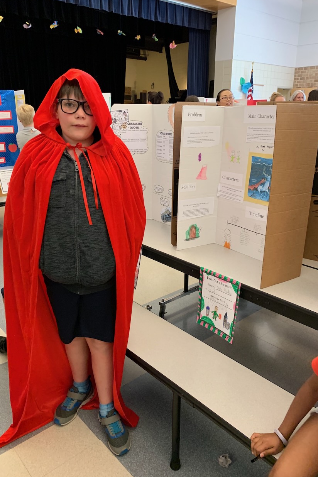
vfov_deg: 65.5
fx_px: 371
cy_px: 235
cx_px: 148
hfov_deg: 46.4
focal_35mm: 28
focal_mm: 4.25
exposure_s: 1/60
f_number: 1.8
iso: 320
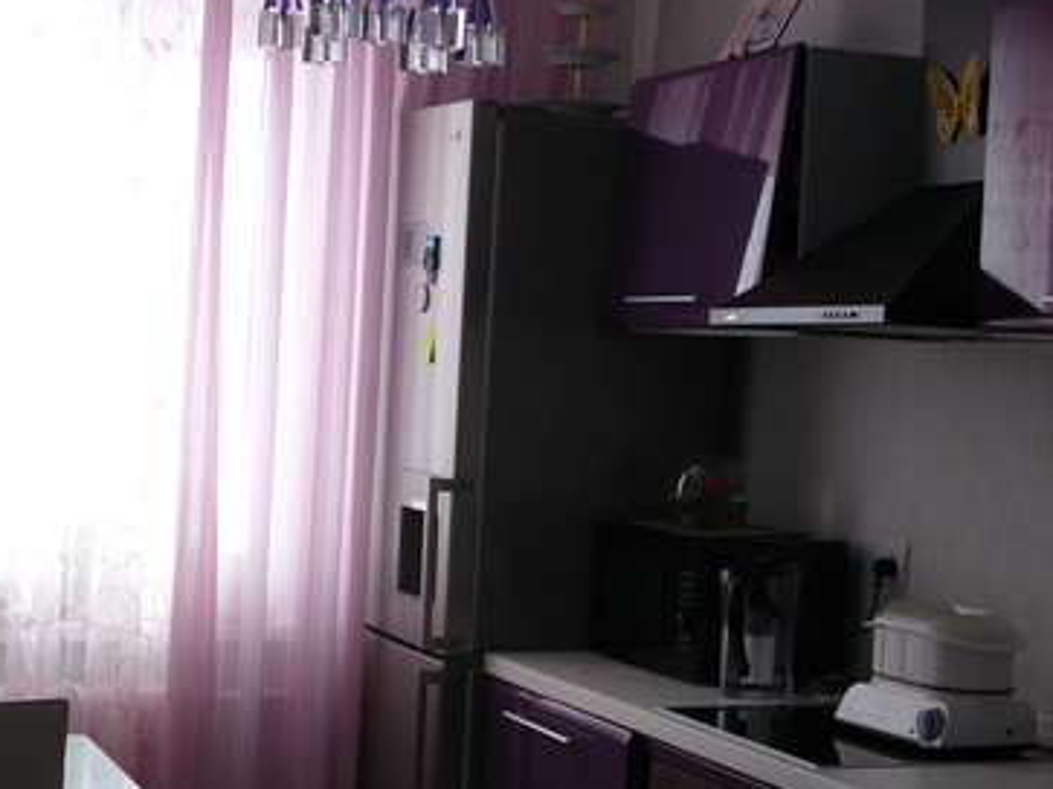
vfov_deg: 19.1
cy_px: 458
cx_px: 522
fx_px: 2342
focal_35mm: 77
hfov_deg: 25.3
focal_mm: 12.8
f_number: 3.1
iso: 80
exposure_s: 1/60
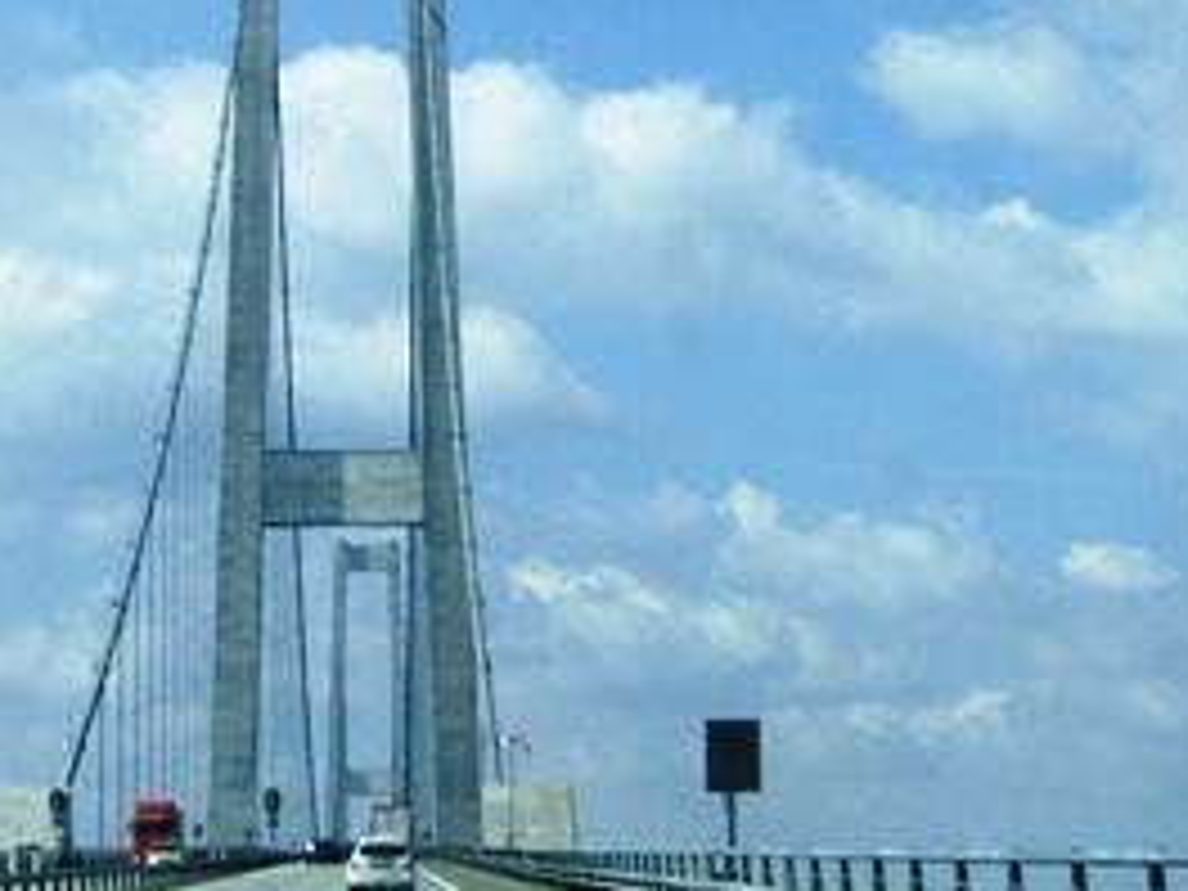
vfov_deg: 16.0
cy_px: 320
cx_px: 351
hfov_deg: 21.2
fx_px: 3157
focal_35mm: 92
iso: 50
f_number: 4.3
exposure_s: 1/400
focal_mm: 6.2
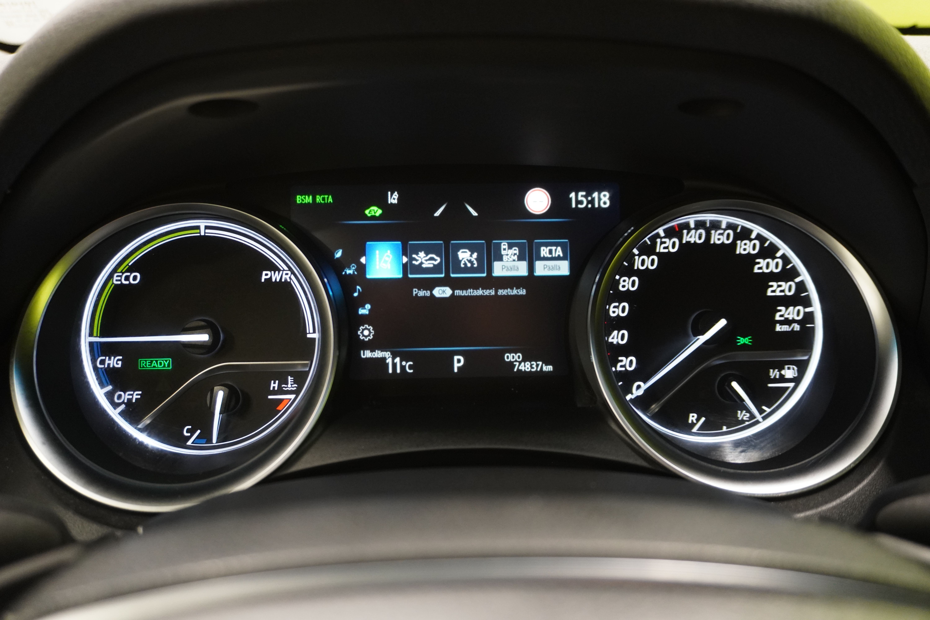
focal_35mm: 30
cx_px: 465
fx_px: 775
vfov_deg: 43.6
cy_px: 310
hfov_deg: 61.9
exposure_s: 1/30
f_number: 4
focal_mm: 20
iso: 2000
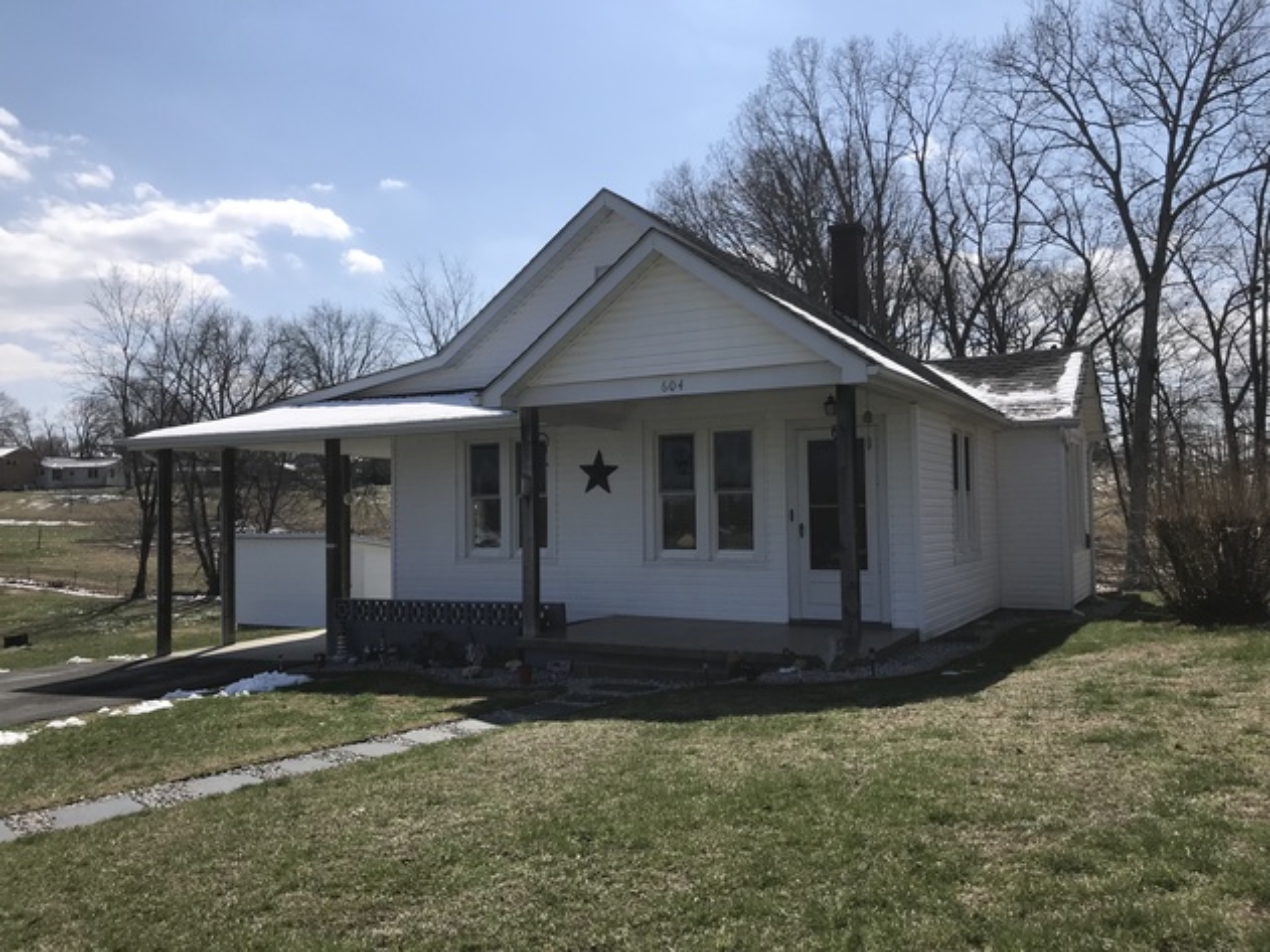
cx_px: 635
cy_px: 476
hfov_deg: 63.5
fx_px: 1027
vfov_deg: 49.7
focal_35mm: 28
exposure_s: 1/4167
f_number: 1.8
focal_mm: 3.99
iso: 20
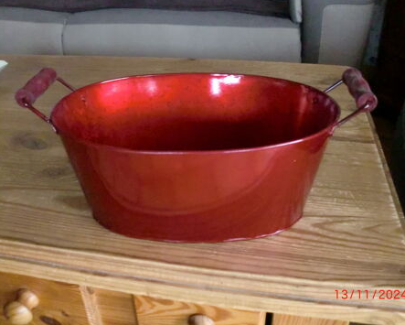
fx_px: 444
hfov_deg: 49.0
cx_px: 217
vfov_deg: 40.2
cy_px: 163
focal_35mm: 37
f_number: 3.1
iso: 1250
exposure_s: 1/60
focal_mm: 6.3
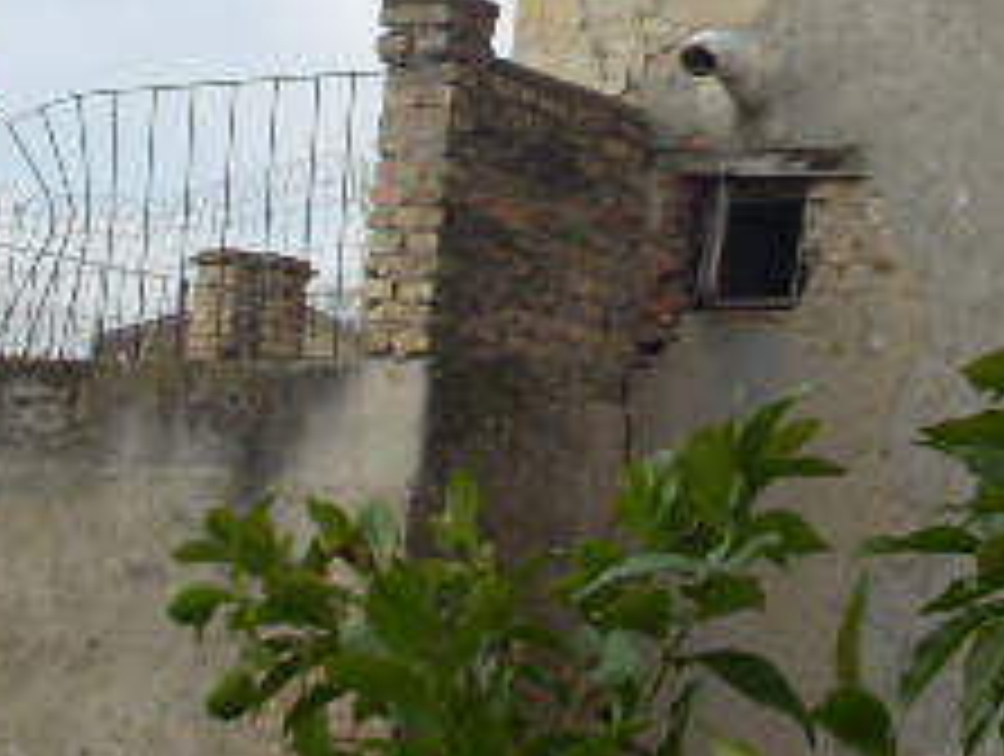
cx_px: 801
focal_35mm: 106
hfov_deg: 18.4
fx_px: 3079
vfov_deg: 13.6
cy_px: -162
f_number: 5.6
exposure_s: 1/250
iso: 64
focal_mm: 6.2
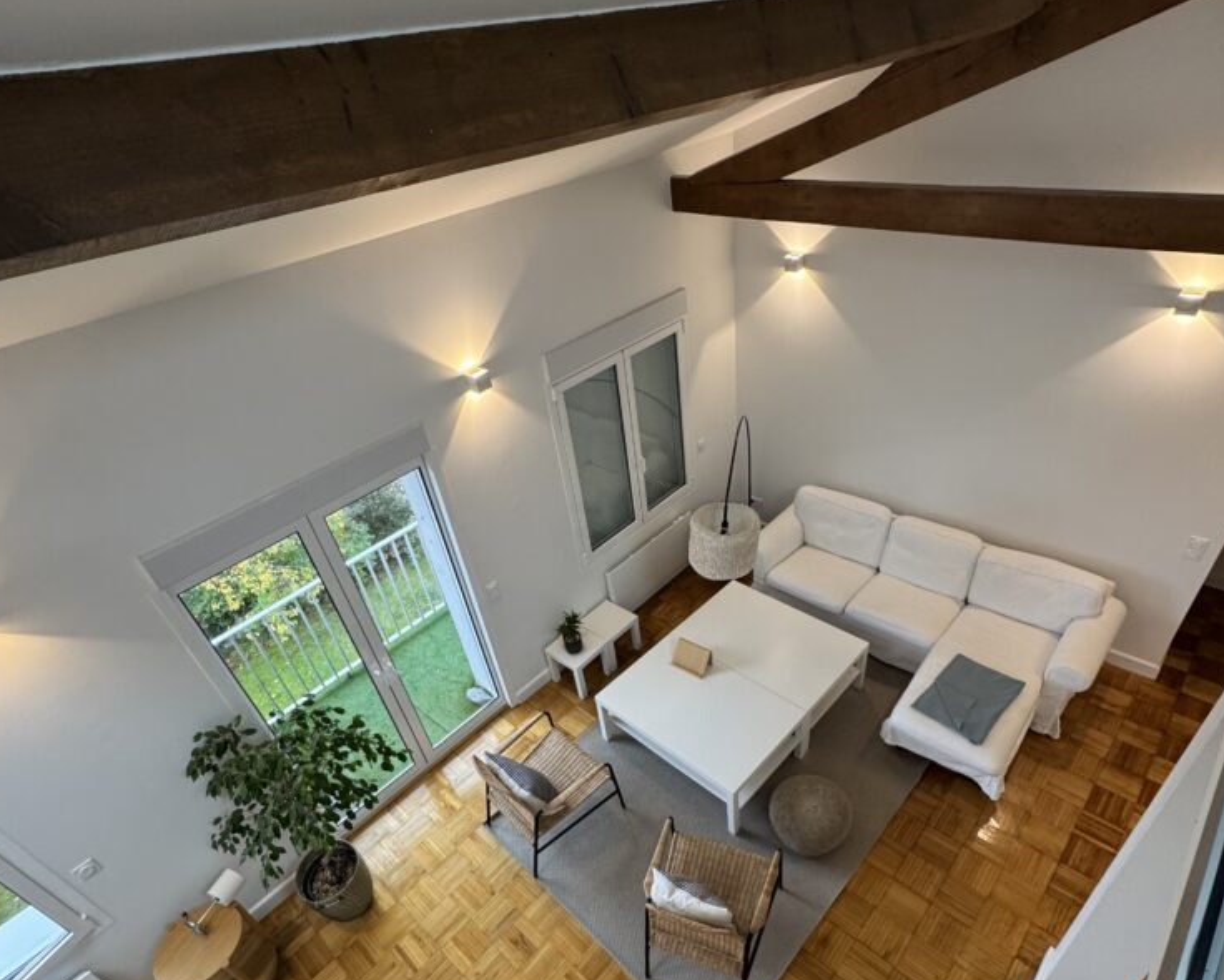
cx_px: 619
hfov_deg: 83.3
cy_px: 576
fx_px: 688
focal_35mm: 19
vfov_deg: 70.3
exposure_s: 1/100
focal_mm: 2.22
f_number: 2.2
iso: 160
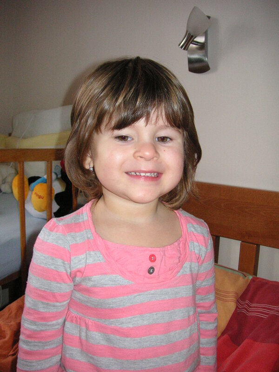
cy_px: 186
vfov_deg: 50.1
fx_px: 398
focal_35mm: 37
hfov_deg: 38.7
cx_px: 140
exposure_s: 1/45
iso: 160
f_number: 2.8
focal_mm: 6.1
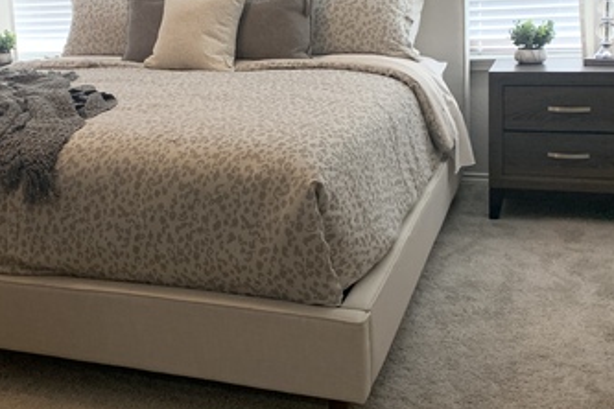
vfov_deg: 25.7
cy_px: 111
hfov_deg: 37.6
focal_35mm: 52
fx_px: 887
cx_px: 188
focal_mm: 4.25
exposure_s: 1/60
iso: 125
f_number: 1.8
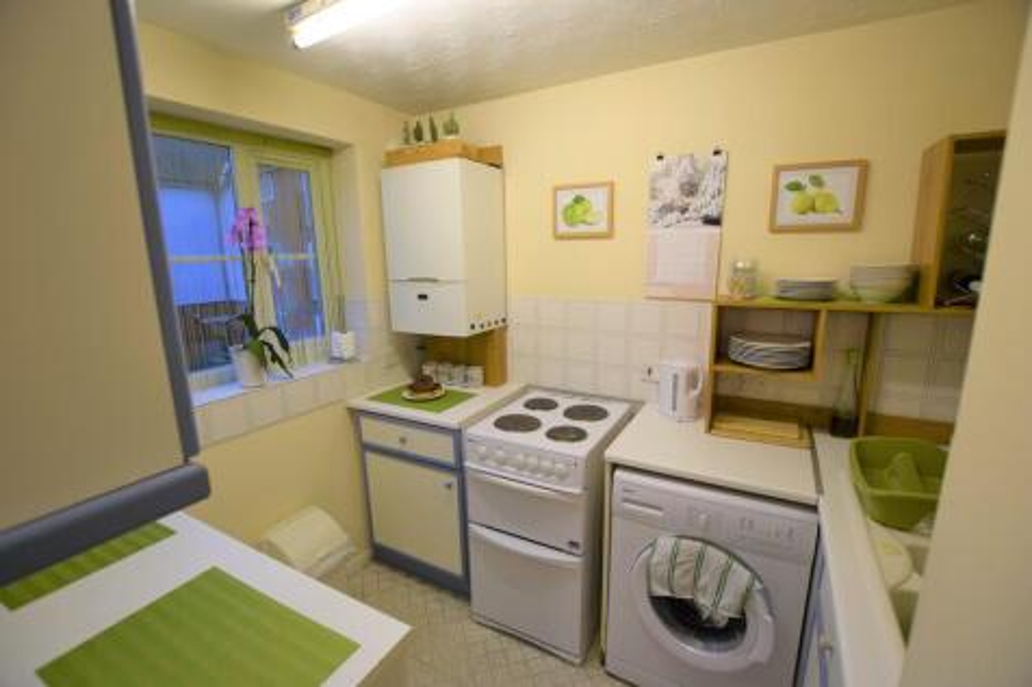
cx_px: 516
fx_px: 430
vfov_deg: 77.3
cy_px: 344
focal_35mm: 15
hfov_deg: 100.4
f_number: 4
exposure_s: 1/60
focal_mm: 10
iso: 450
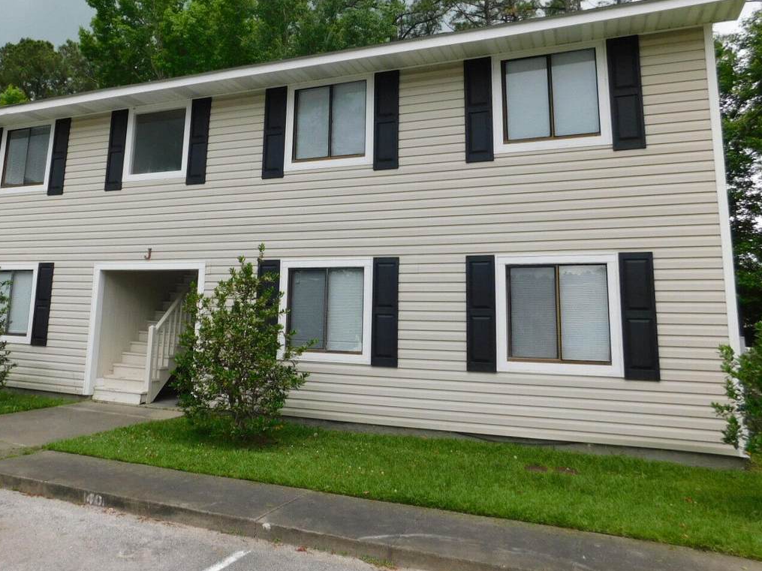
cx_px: 307
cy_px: 215
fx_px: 638
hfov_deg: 61.2
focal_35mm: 29
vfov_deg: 47.8
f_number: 3
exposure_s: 1/640
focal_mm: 4
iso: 125
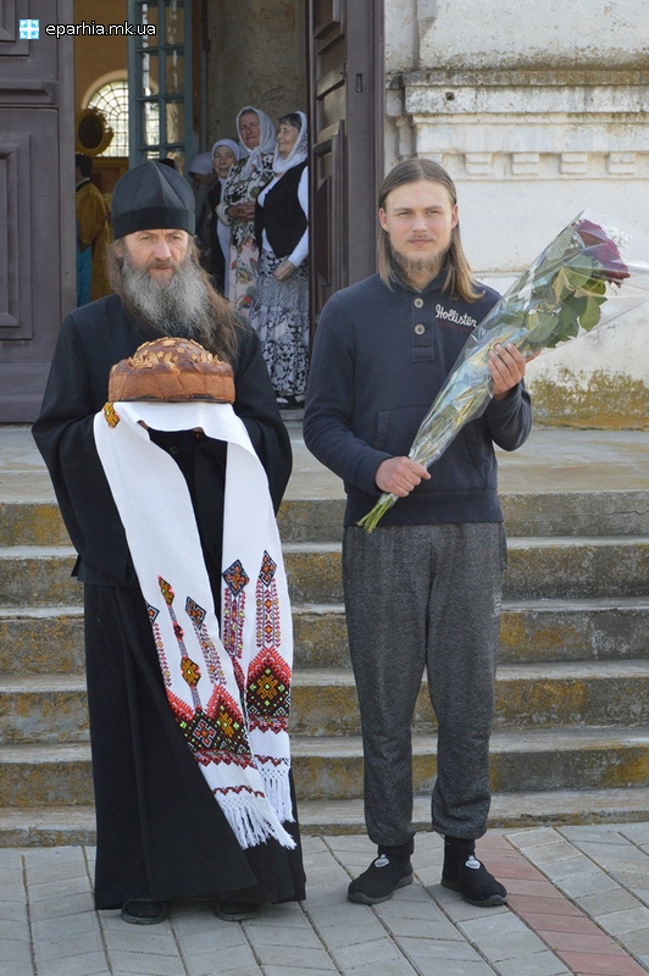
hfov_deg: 17.5
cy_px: 488
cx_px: 324
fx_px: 2113
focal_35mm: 78
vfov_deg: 26.0
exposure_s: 1/500
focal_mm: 52
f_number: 5
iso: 720
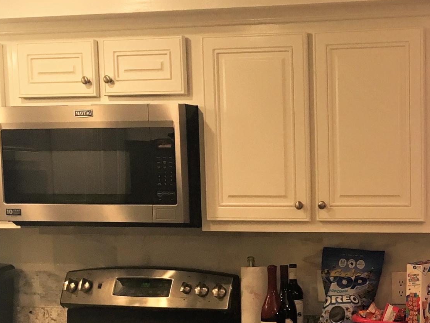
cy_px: 301
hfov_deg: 23.2
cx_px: 493
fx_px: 969
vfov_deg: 18.5
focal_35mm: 78
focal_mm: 4.15
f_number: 2.2
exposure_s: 1/30
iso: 25
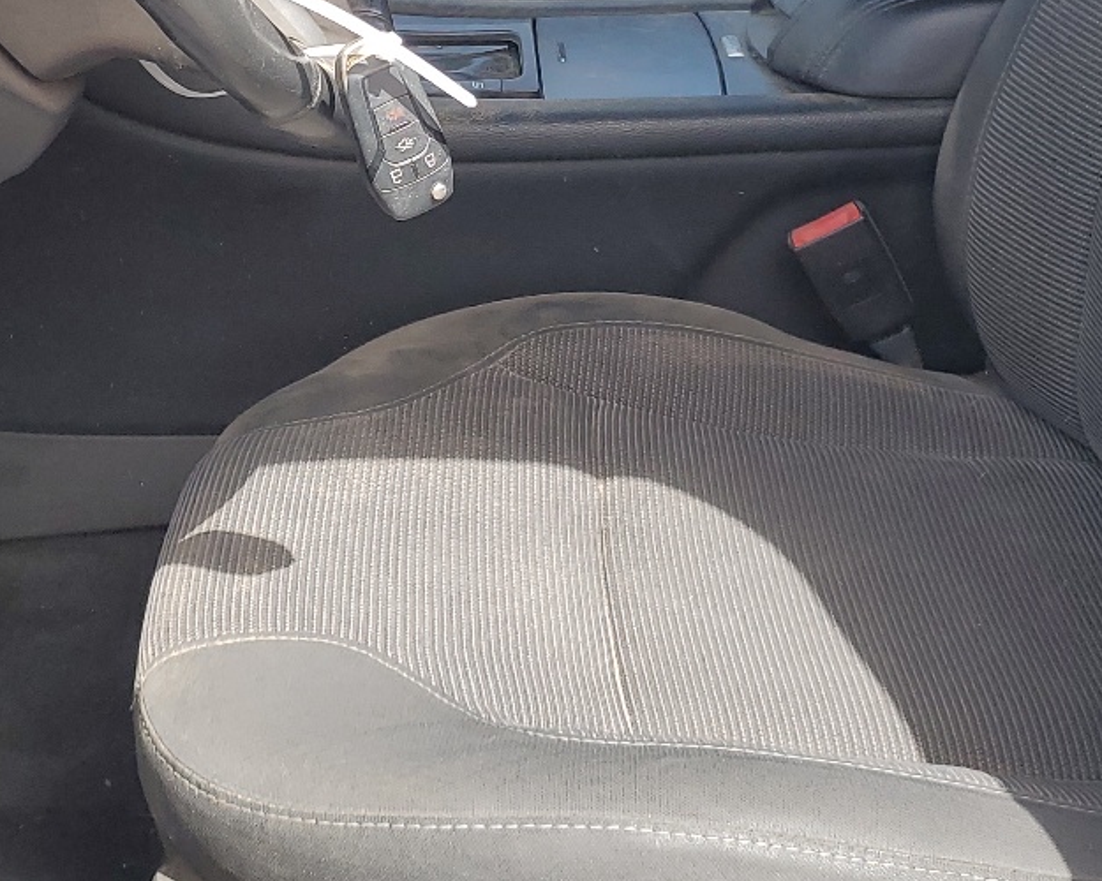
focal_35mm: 65
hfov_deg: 29.1
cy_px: 148
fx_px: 2120
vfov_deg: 23.1
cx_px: 492
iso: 50
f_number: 1.5
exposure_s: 1/714
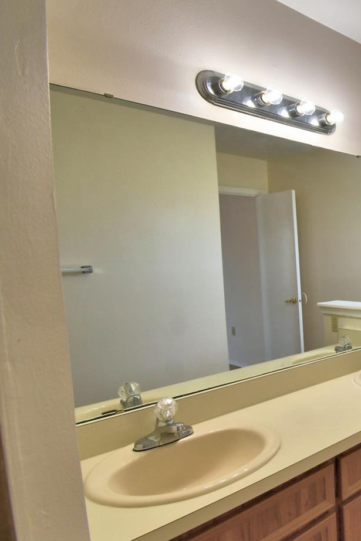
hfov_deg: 35.7
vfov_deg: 69.3
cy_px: 286
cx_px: 456
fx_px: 391
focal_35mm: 26
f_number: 4.5
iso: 200
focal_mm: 10
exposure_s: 1/160
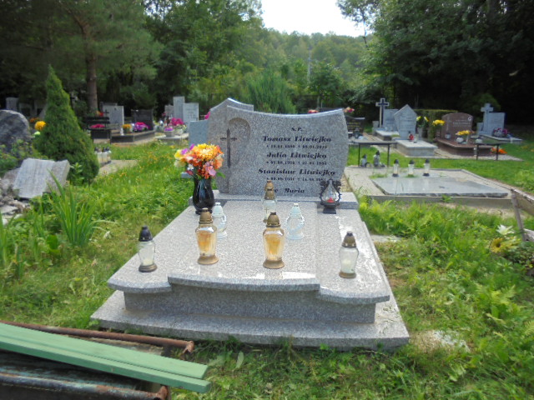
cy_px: 200
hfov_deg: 67.3
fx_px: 401
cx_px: 267
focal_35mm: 26
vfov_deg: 53.1
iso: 100
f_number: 3.5
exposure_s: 1/200
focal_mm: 4.6
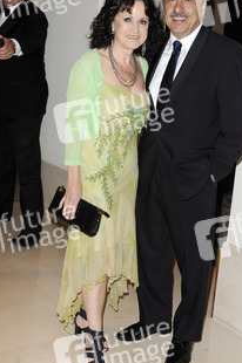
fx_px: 627
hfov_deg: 21.8
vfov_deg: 32.4
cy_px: 174
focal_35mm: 62
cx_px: 148
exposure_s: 1/160
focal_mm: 48
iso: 800
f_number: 5.6
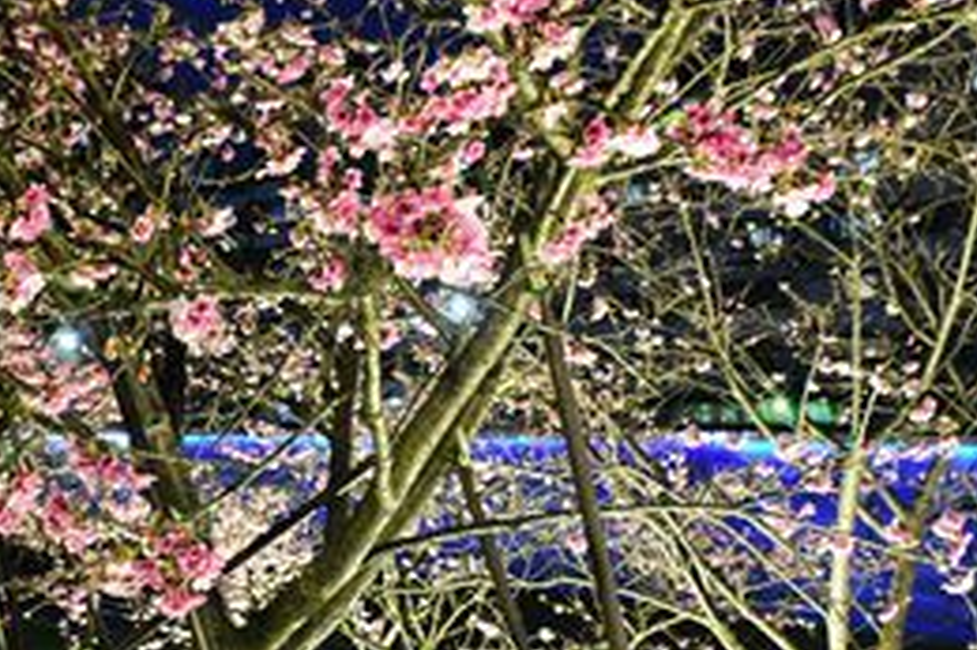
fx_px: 1410
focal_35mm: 52
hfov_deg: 38.0
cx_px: 364
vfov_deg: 25.9
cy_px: 297
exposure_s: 1/30
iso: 6400
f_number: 5.6
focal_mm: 18
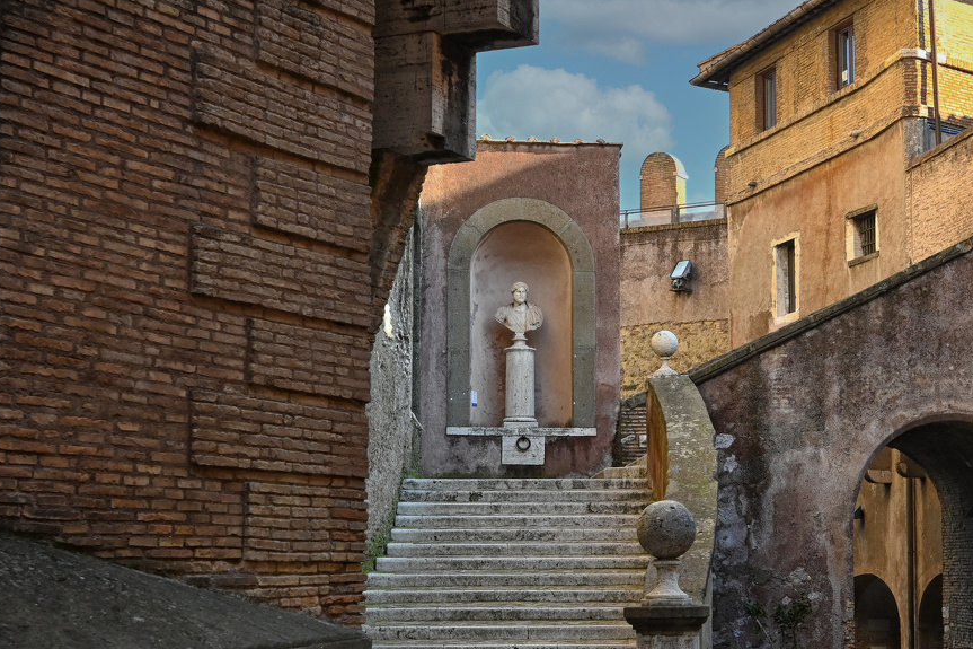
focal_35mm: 73
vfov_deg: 18.6
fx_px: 1973
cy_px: 398
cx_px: 628
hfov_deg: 27.6
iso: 400
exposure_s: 1/250
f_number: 4
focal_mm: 30
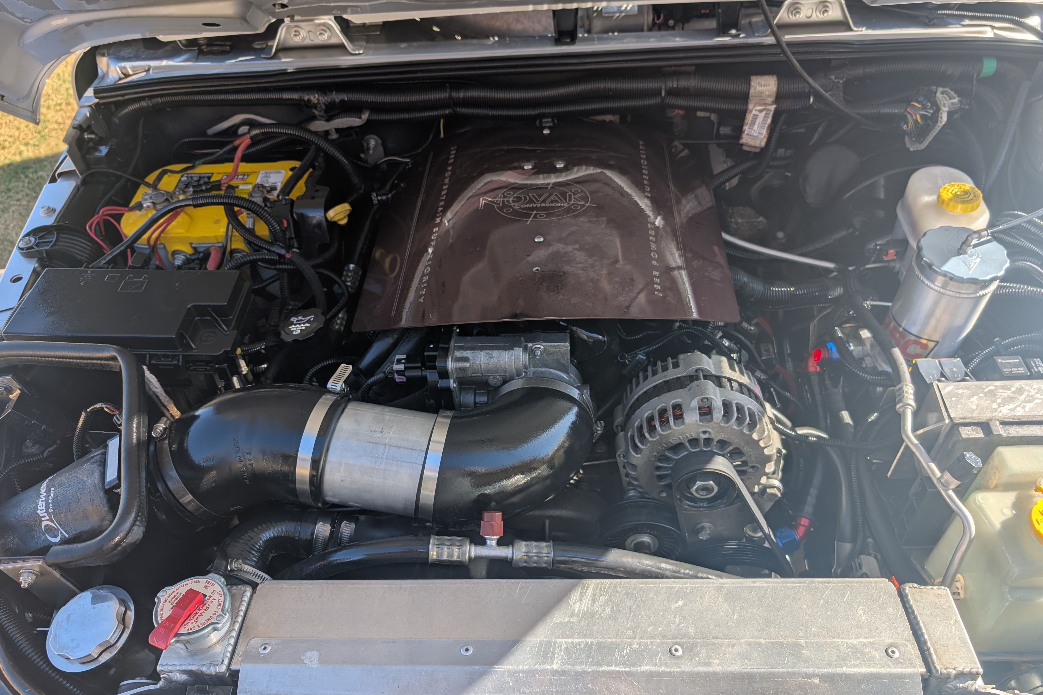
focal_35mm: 26
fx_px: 753
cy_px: 371
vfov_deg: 49.5
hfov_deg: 69.4
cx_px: 530
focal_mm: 6.9
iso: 18
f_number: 1.68
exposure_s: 1/546
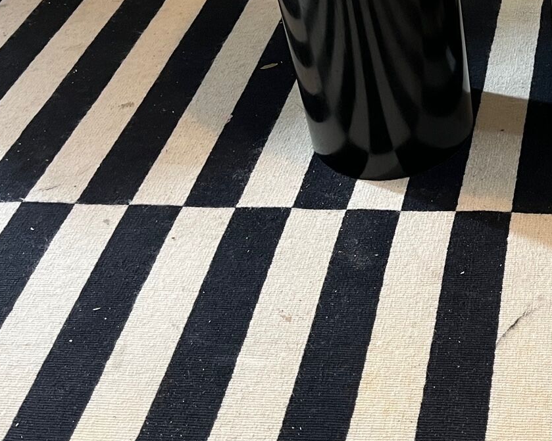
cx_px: 559
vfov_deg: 24.5
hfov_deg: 28.9
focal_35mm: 61
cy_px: 74
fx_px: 996
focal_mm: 5.1
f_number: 1.6
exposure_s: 1/50
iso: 320
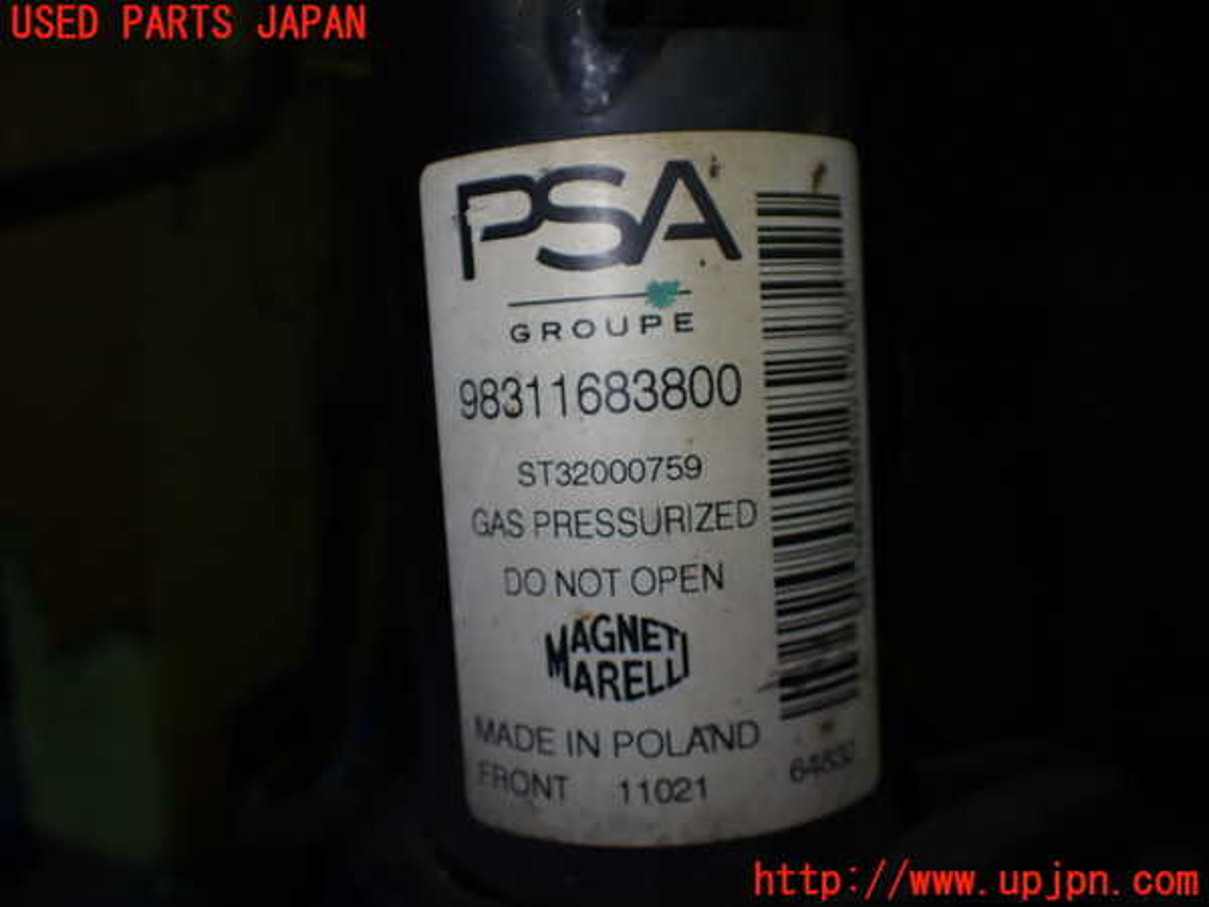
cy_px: 454
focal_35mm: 30
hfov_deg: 60.0
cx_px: 604
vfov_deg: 46.8
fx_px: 1048
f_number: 2.3
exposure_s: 1/125
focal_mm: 5.4
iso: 100
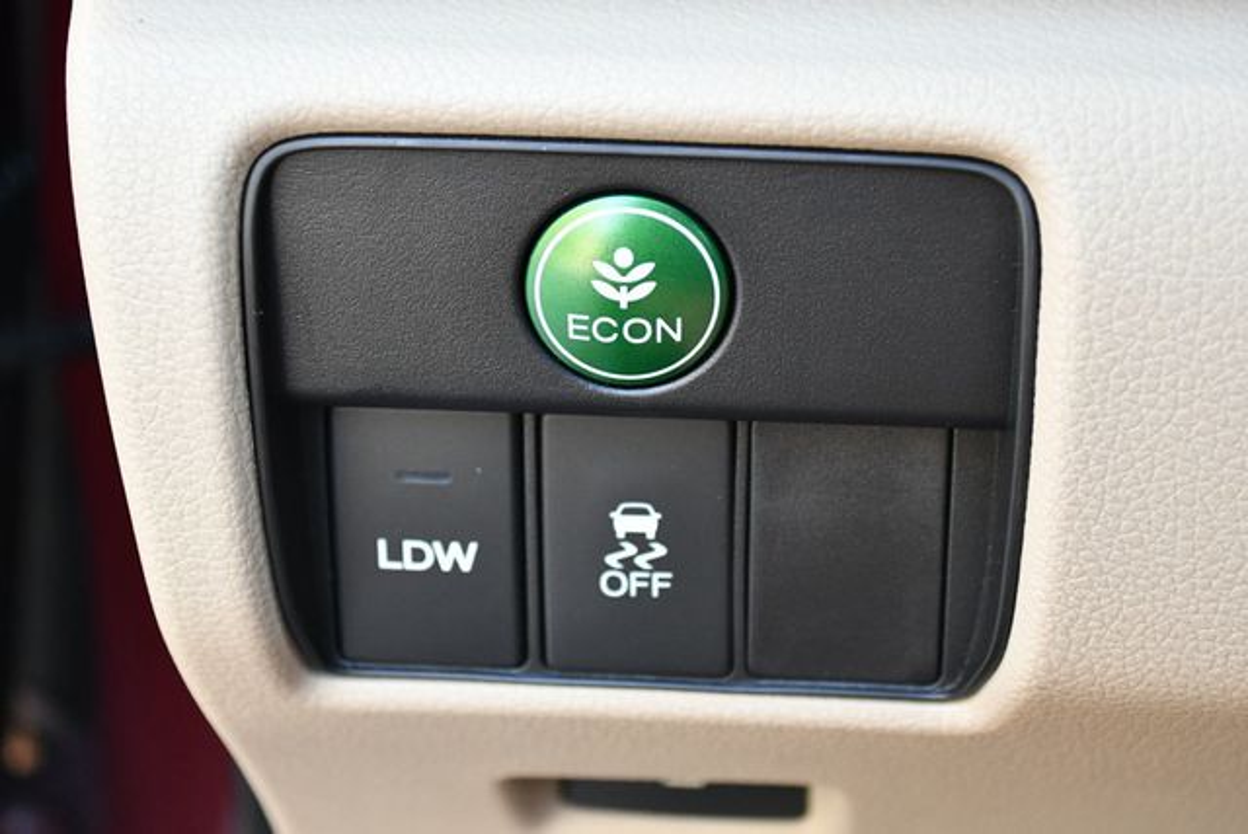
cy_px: 417
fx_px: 2776
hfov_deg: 25.3
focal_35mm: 80
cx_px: 624
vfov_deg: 17.1
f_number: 5.3
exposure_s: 1/125
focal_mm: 40
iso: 1600
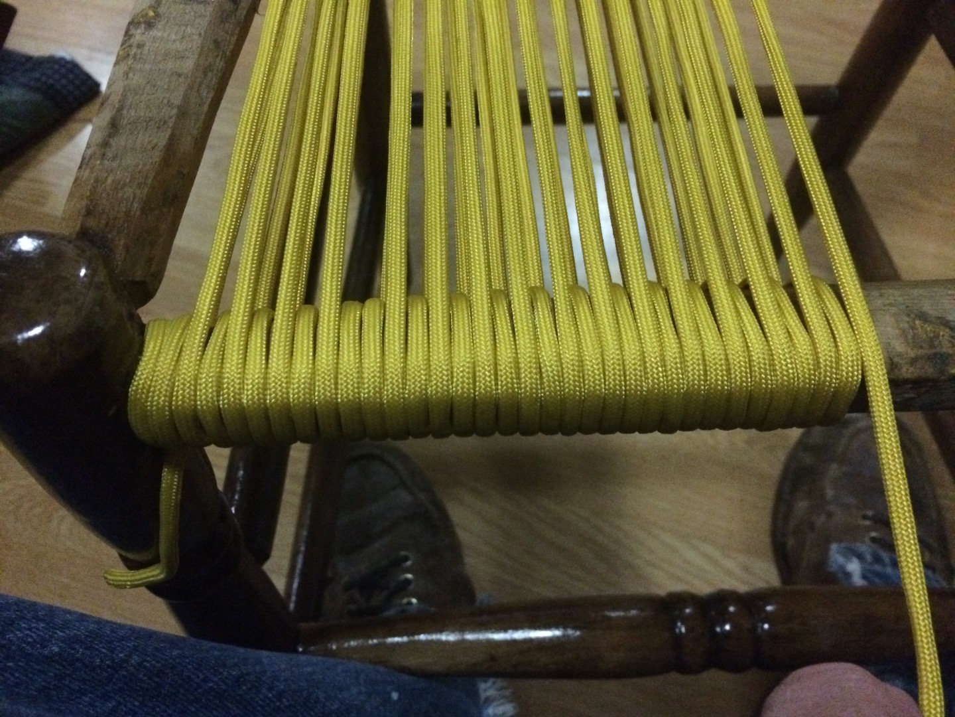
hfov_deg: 60.0
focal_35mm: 30
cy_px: 358
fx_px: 828
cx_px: 478
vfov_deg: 46.8
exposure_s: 1/15
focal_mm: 4.12
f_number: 2.2
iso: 500
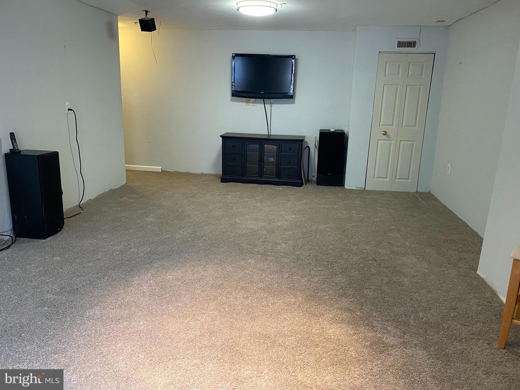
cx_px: 260
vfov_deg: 53.1
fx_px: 391
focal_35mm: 26
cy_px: 195
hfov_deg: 67.3
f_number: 1.8
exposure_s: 1/60
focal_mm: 4.25
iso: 320
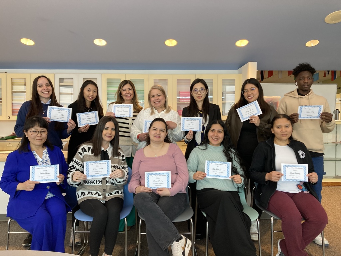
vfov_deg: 49.7
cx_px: 170
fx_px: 276
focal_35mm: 28
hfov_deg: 63.4
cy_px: 128
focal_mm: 3.99
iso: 125
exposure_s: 1/60
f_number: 1.8
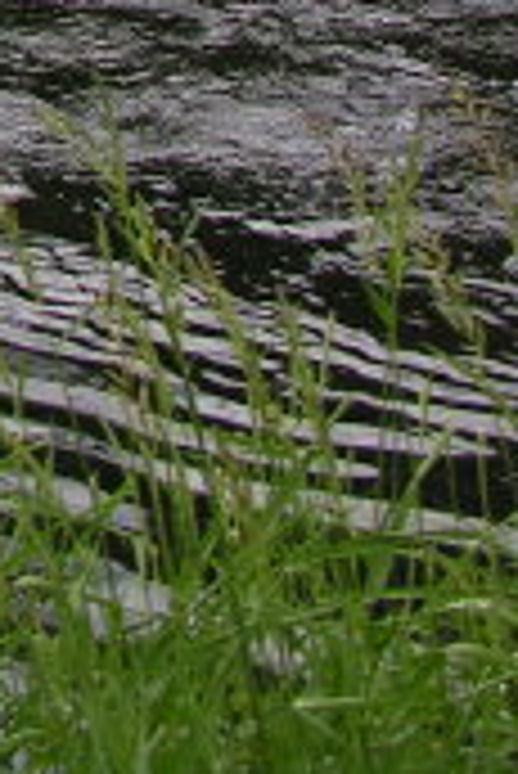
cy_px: -576
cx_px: -883
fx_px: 4006
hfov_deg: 6.8
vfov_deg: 10.5
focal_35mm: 186
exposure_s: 1/250
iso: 50
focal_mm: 8.9
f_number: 2.8
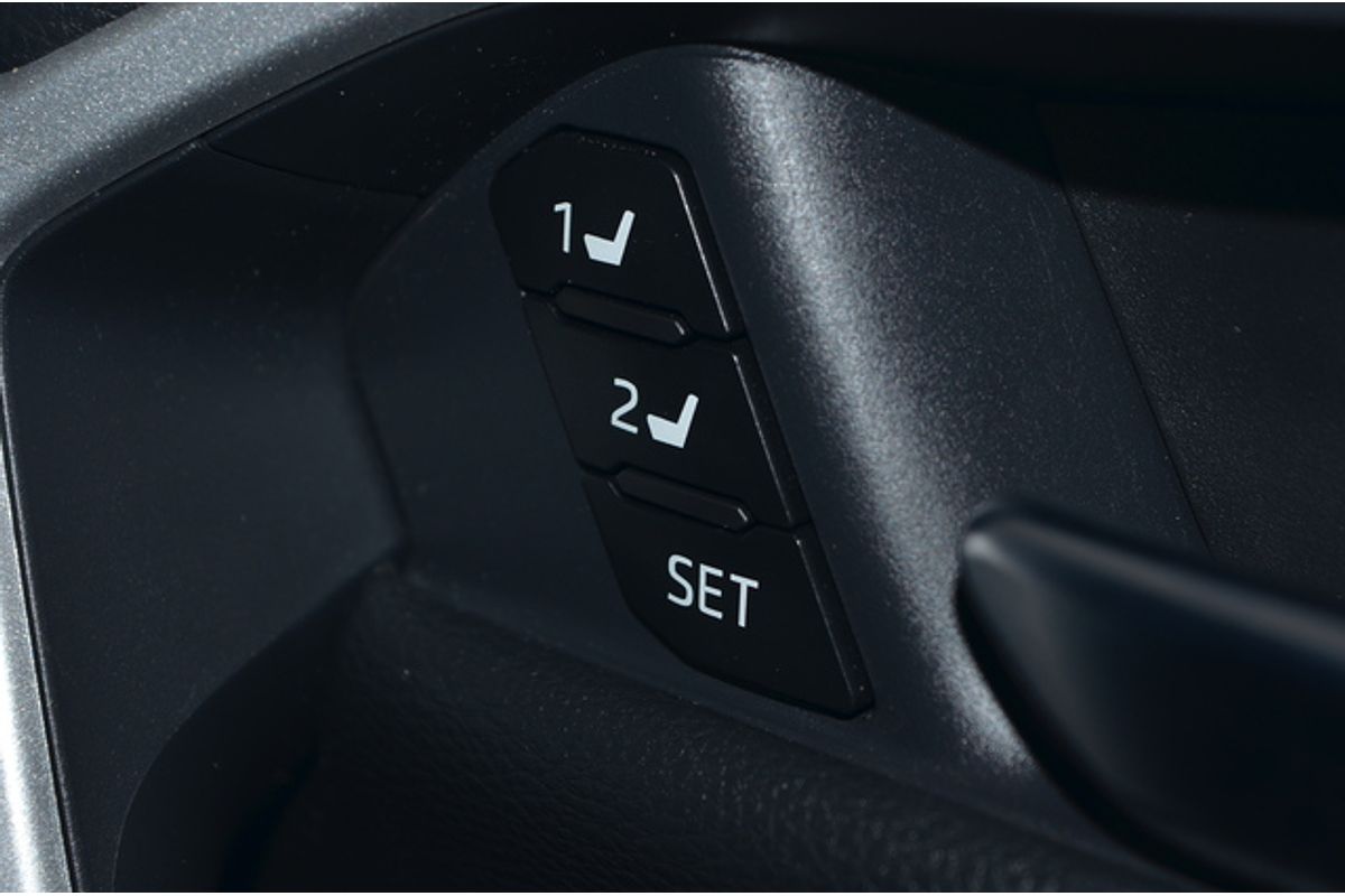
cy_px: 448
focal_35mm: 78
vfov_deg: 17.5
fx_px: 2914
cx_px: 672
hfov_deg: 26.0
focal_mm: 52
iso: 200
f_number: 5.6
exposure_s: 1/30
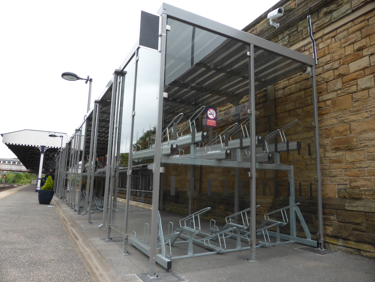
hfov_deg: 71.6
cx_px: 188
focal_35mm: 24
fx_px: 260
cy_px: 141
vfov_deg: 56.8
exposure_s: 1/320
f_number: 3.3
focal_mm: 4.3
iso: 100
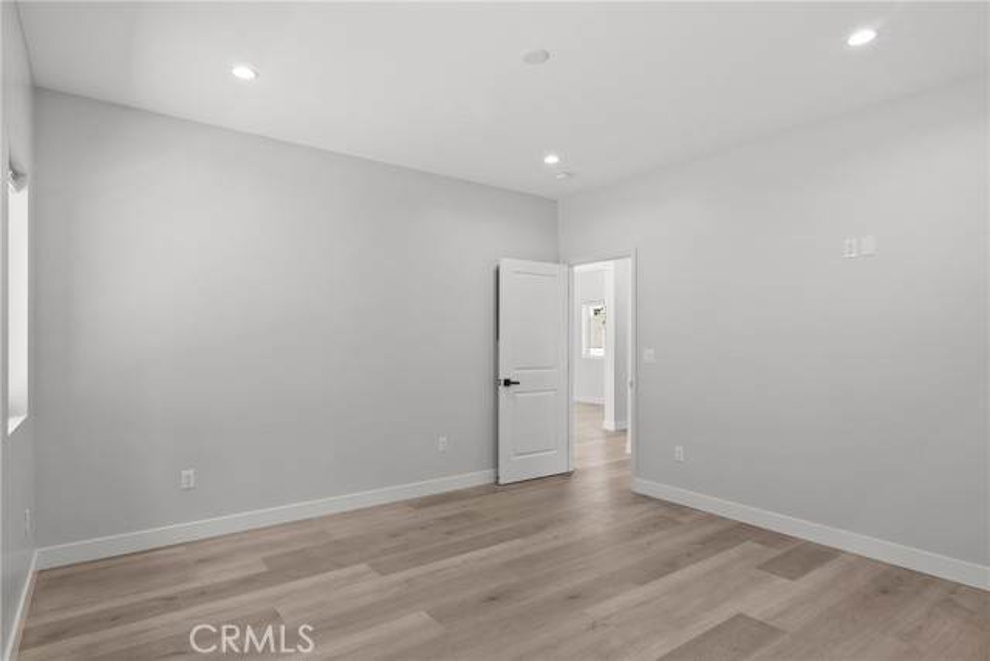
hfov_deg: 84.0
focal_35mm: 20
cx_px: 495
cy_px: 330
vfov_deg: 62.0
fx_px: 550
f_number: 9.5
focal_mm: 20
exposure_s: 1/2
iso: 320
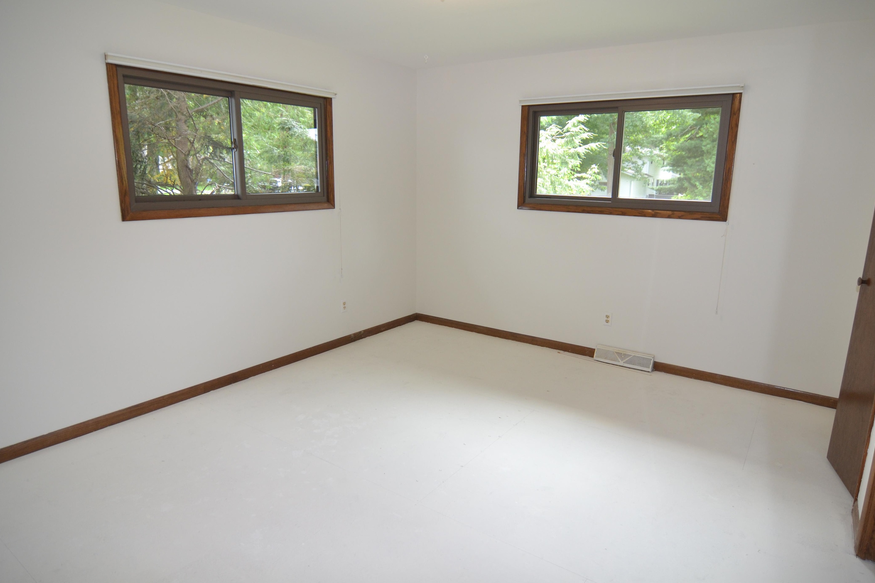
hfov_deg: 83.9
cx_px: 454
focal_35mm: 20
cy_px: 286
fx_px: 486
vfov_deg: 61.9
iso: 400
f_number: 4
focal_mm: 12
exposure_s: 1/60
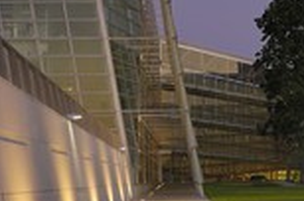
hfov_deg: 17.7
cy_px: 112
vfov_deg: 11.9
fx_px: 969
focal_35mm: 115
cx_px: 224
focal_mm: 28
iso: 100
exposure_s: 1/3.33
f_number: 6.3
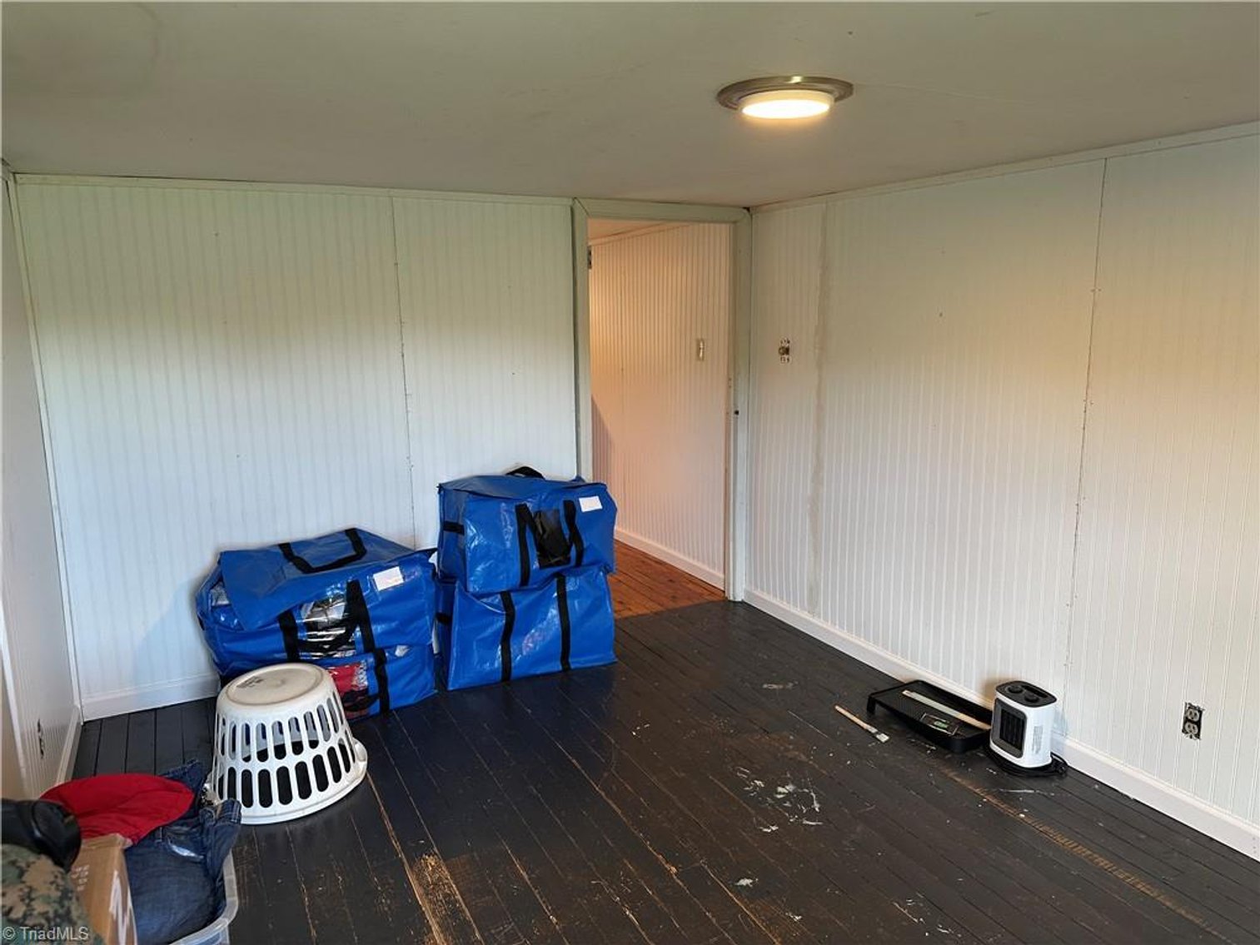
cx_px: 630
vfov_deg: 56.8
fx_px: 874
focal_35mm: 24
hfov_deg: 71.6
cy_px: 472
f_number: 1.78
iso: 160
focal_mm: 6.86
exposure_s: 1/60
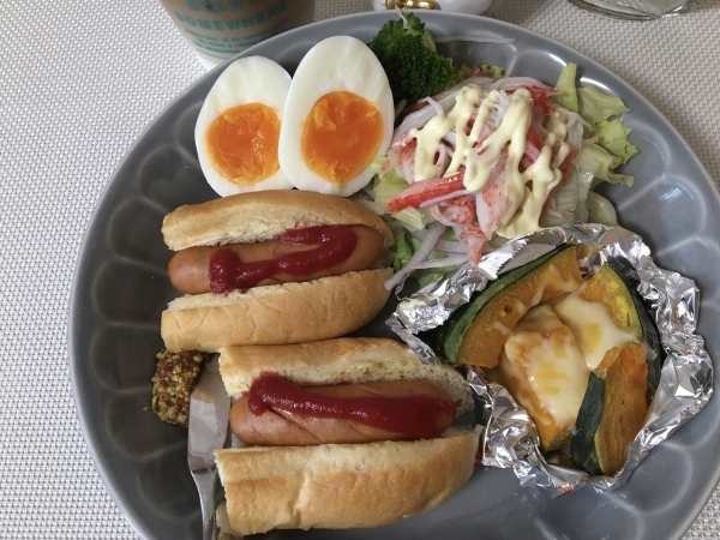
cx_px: 360
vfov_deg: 48.2
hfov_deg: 61.7
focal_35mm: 29
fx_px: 603
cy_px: 270
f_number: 2.2
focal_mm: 4.15
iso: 80
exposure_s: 1/30
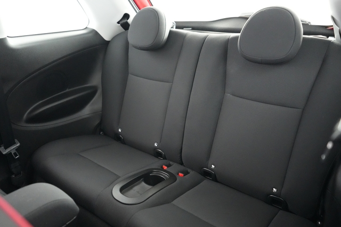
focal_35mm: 28
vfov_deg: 46.4
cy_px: 114
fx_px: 265
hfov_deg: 65.5
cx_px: 170
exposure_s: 1/25
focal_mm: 28
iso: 12800
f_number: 2.8
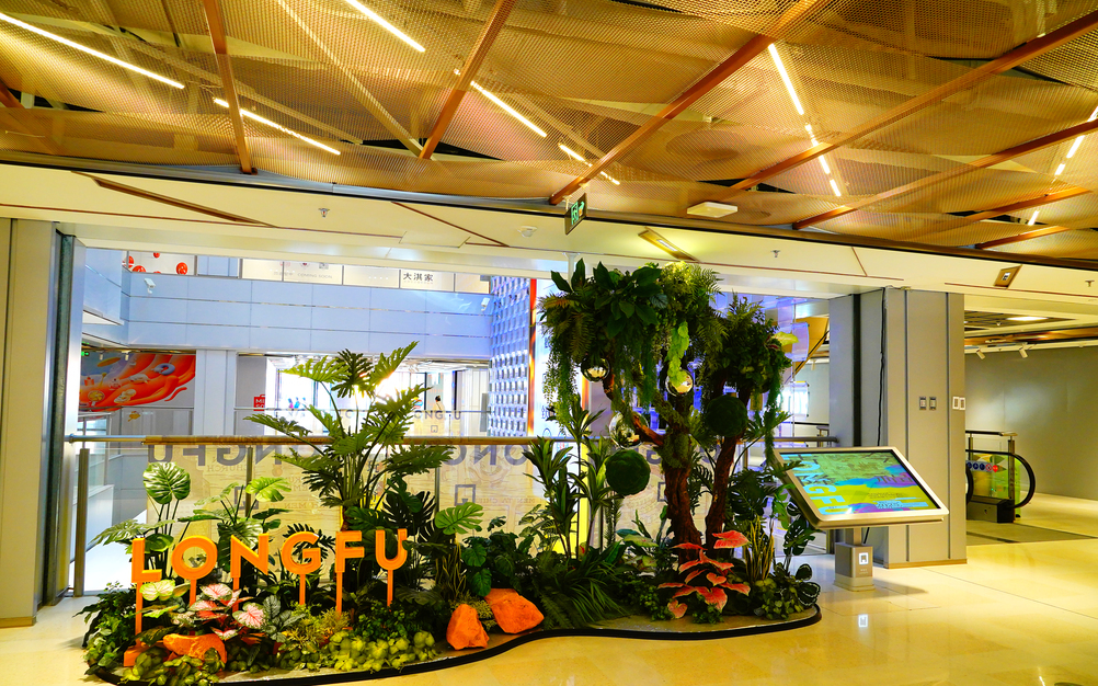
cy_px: 365
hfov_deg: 72.6
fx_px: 748
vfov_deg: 49.2
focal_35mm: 25
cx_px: 546
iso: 1250
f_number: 6.3
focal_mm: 24
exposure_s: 1/100
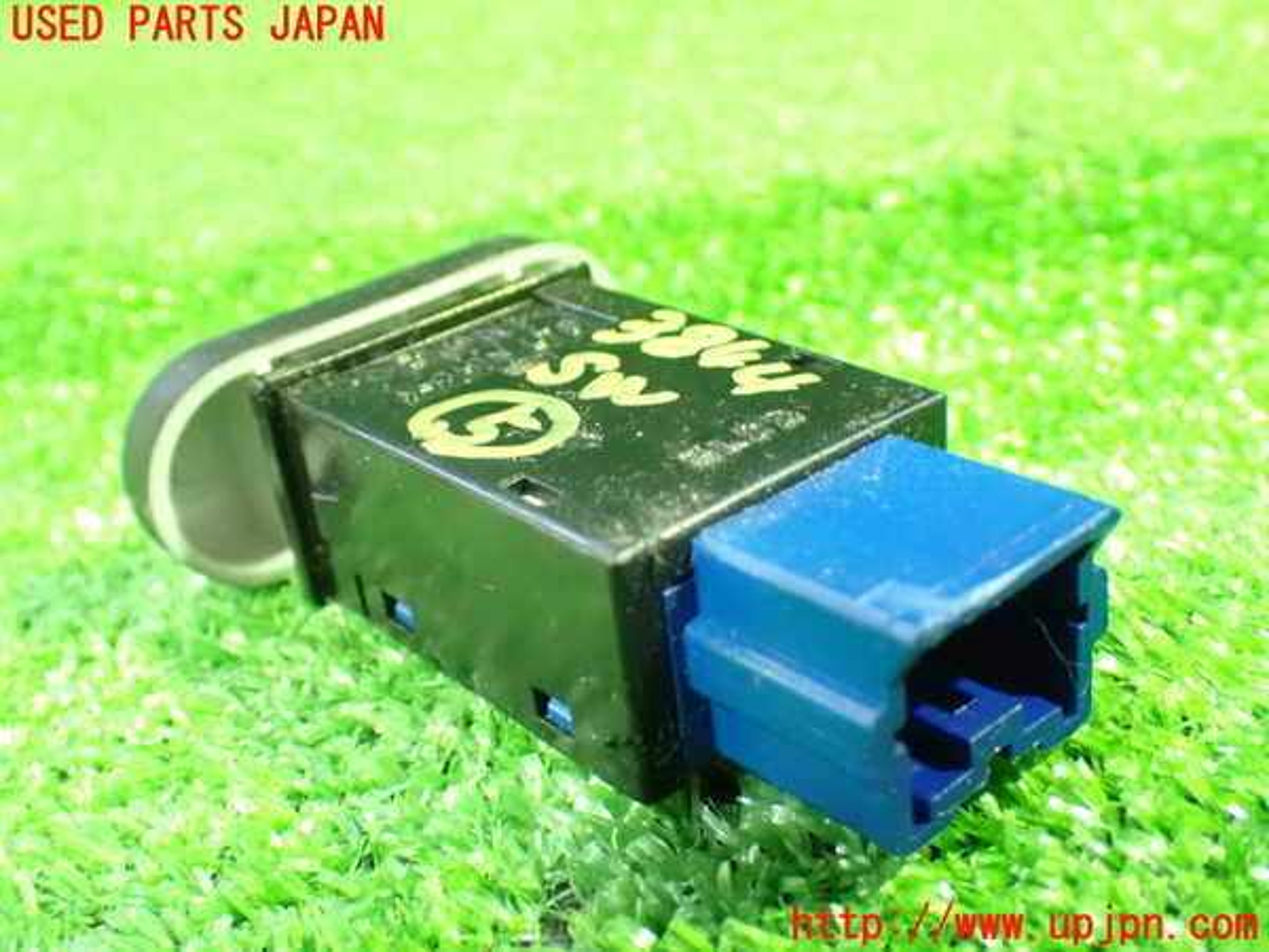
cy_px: 476
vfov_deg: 35.1
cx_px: 634
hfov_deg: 45.8
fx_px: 1503
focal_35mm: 41
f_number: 2.8
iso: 1600
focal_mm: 7.31
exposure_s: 1/15
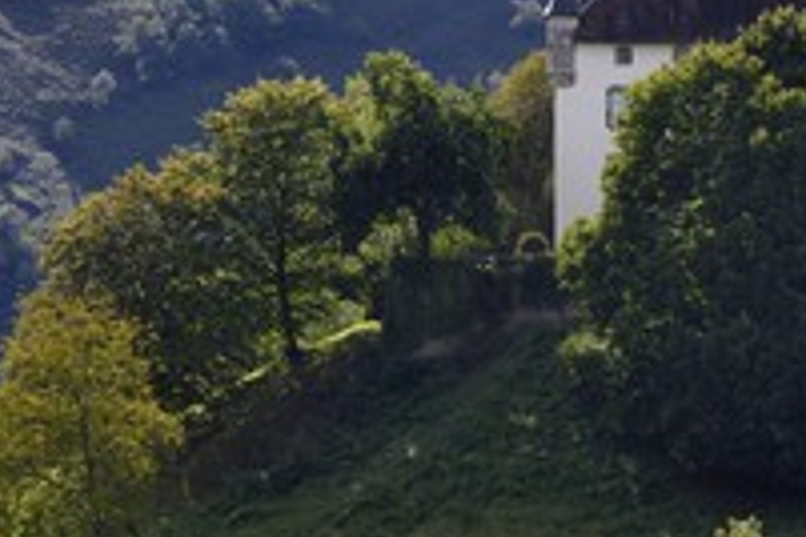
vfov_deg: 4.4
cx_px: 710
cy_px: 256
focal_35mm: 313
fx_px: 7007
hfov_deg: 6.6
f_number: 8
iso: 200
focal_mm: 150
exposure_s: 1/250
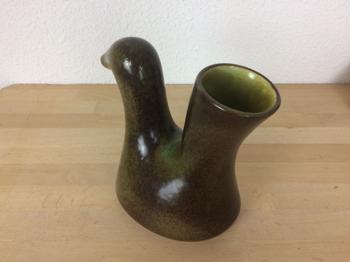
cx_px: 175
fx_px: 293
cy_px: 131
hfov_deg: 61.7
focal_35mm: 29
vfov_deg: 48.2
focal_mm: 4.15
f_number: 2.2
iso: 40
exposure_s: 1/50
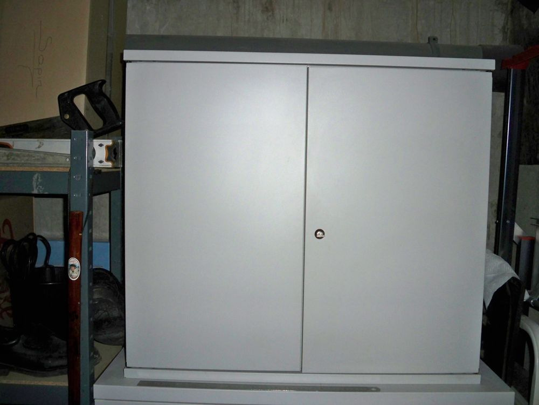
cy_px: 202
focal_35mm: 35
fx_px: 545
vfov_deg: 40.7
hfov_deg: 52.6
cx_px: 270
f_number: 3.1
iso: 200
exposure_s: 1/30
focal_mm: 6.3
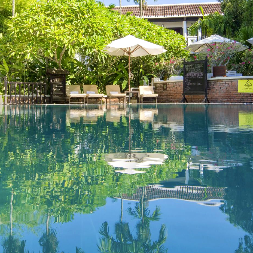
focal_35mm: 41
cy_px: 89
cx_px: 120
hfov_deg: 40.9
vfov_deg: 40.5
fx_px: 339
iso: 250
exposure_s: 1/125
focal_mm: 14
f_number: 11
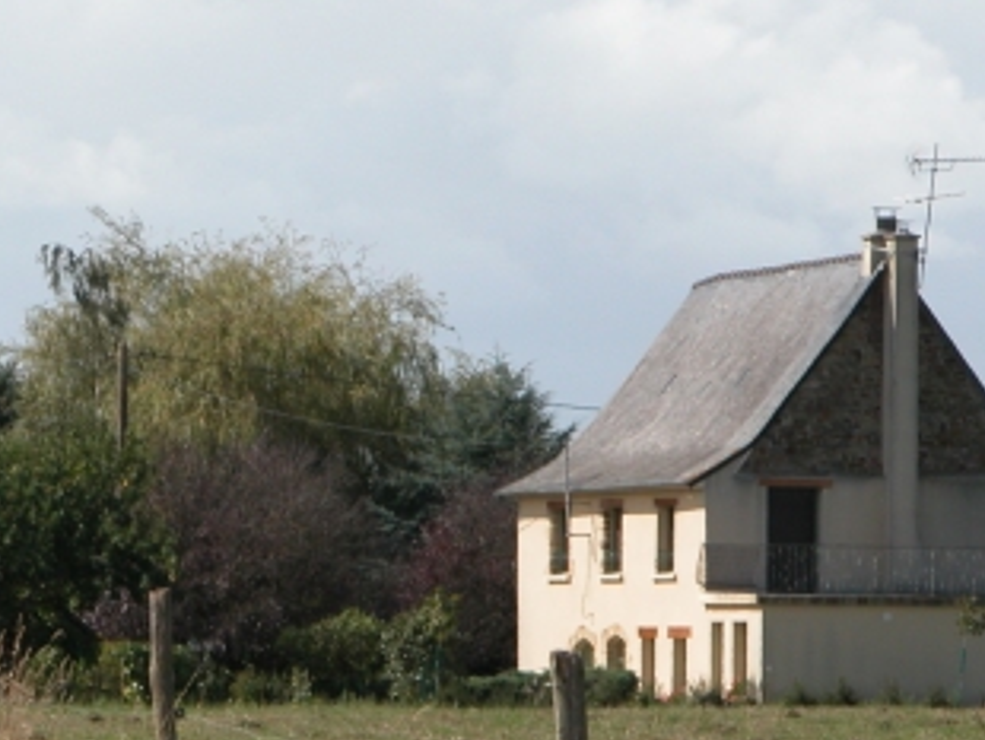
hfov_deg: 4.7
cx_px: 194
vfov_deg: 3.5
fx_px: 11960
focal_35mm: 420
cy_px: 435
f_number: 6.4
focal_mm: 48.5
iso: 100
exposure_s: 1/337
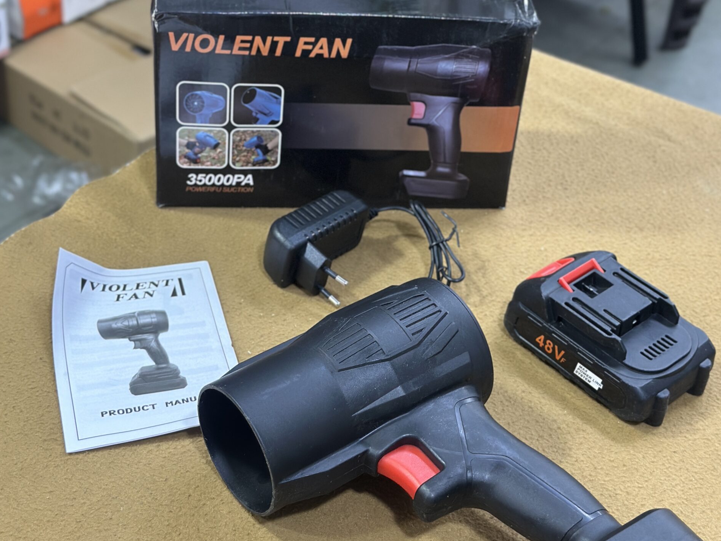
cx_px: 363
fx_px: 1354
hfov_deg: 29.8
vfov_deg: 22.5
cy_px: 207
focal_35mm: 65
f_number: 1.78
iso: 250
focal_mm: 6.86
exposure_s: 1/50
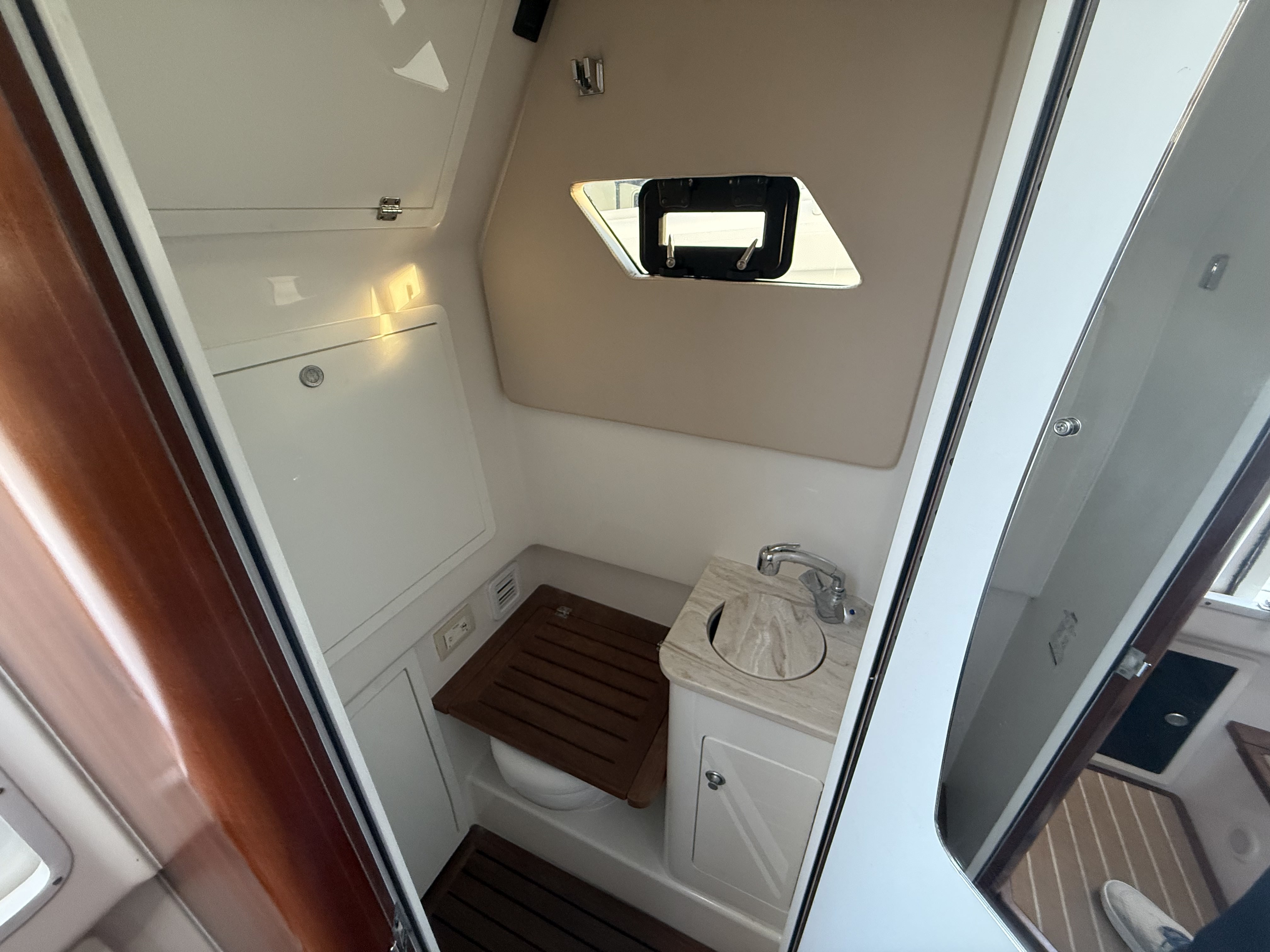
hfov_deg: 102.1
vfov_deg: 85.7
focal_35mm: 14
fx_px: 514
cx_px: 635
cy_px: 476
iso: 320
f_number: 2.2
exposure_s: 1/80
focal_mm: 2.22
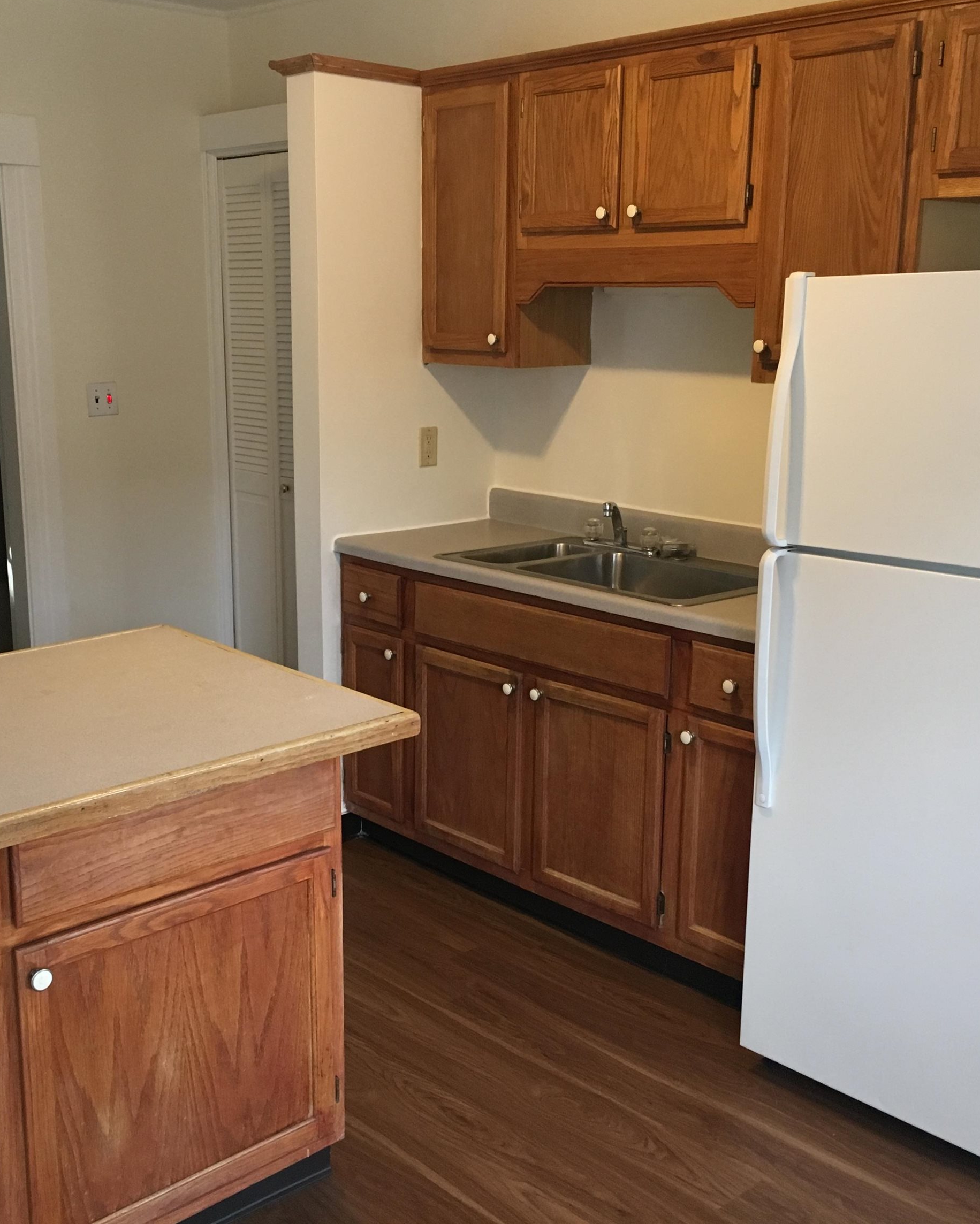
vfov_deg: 47.9
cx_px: 438
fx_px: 1377
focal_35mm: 38
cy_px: 609
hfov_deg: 39.1
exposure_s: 1/30
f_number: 2.2
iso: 125
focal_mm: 4.15
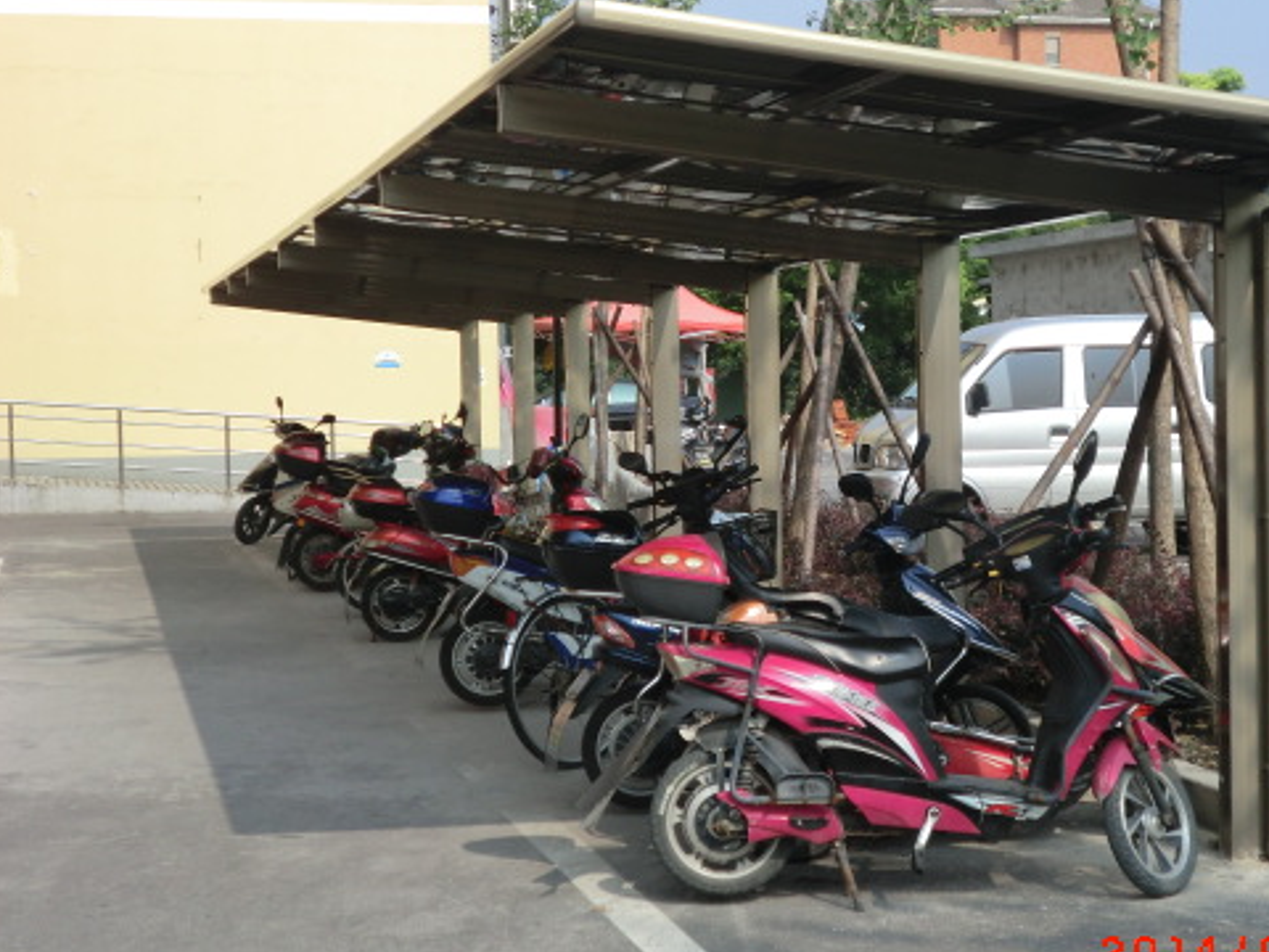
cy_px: 450
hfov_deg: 26.9
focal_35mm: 72
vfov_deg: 20.4
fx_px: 2639
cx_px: 833
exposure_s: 1/400
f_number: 4.5
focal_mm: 9.8
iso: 50
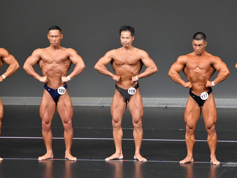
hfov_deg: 5.8
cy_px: 89
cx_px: 123
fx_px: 2348
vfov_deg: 4.3
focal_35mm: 343
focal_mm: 210
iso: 5000
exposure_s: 1/400
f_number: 5.6
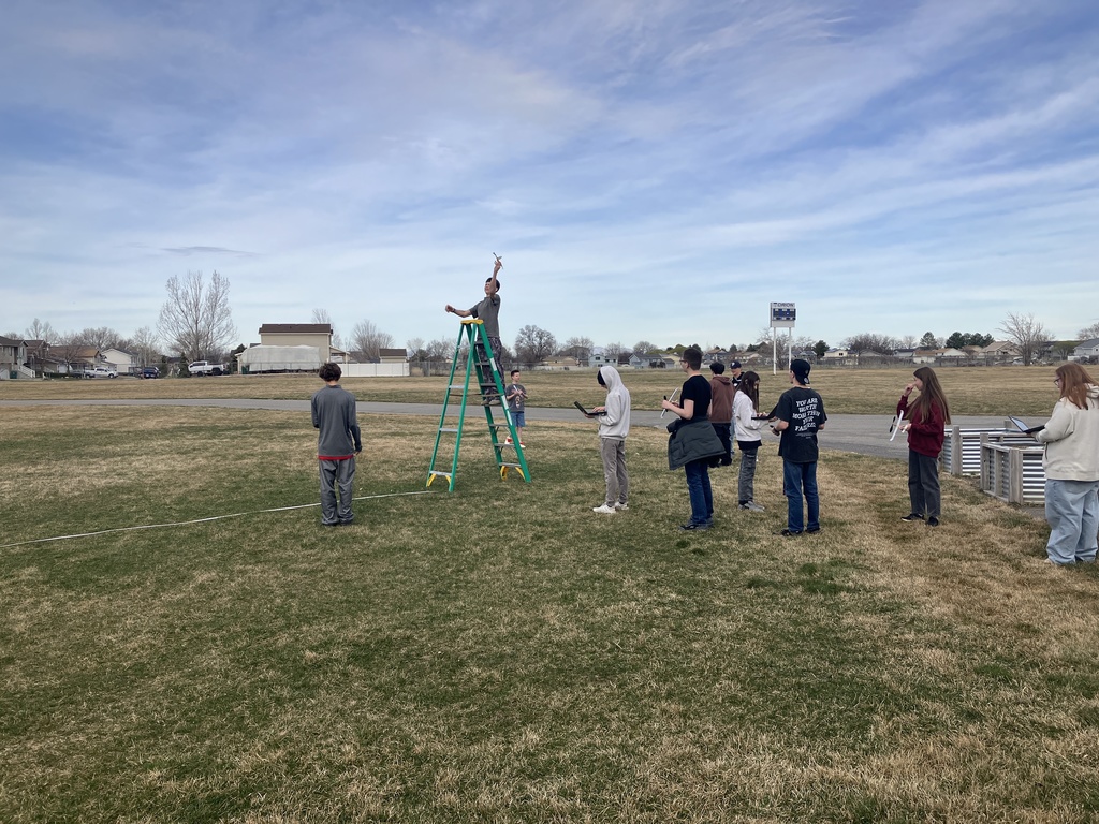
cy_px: 412
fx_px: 889
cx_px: 550
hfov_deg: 63.4
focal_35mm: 28
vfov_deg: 49.7
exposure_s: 1/2114
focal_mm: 3.99
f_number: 1.8
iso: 32
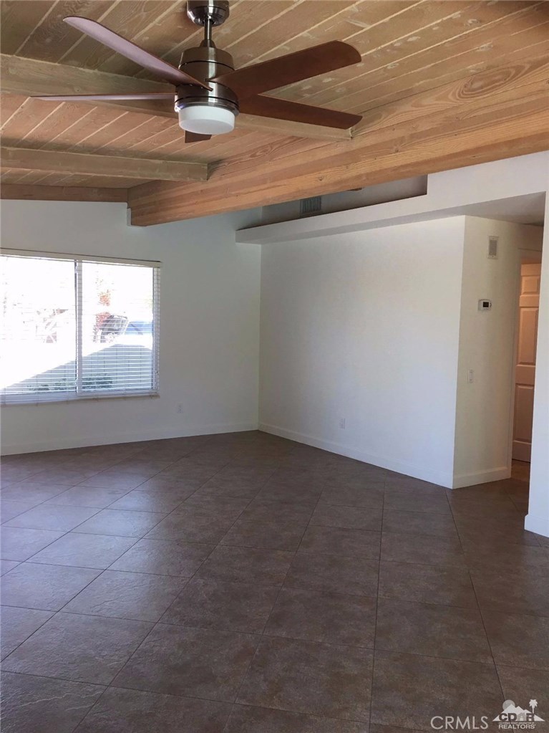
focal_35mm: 29
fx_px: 613
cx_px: 274
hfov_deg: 48.2
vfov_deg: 61.7
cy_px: 366
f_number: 2.2
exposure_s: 1/30
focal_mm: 4.15
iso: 40
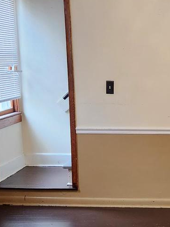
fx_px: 478
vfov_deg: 26.5
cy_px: 159
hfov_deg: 19.2
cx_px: 193
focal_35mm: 73
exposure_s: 1/120
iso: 640
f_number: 1.8
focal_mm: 5.4
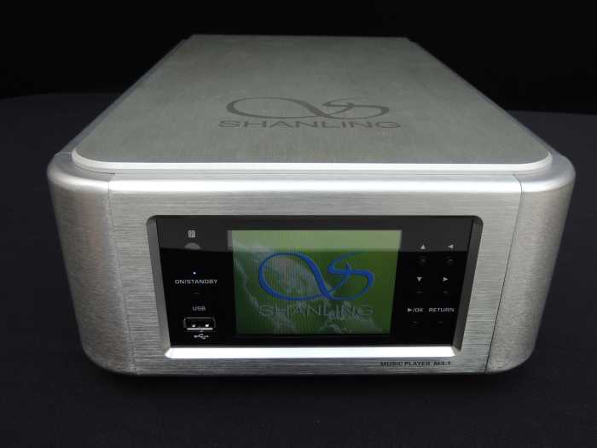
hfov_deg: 55.4
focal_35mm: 33
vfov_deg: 42.9
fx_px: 569
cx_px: 298
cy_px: 224
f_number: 3.2
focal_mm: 5.8
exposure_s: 1/100
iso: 100
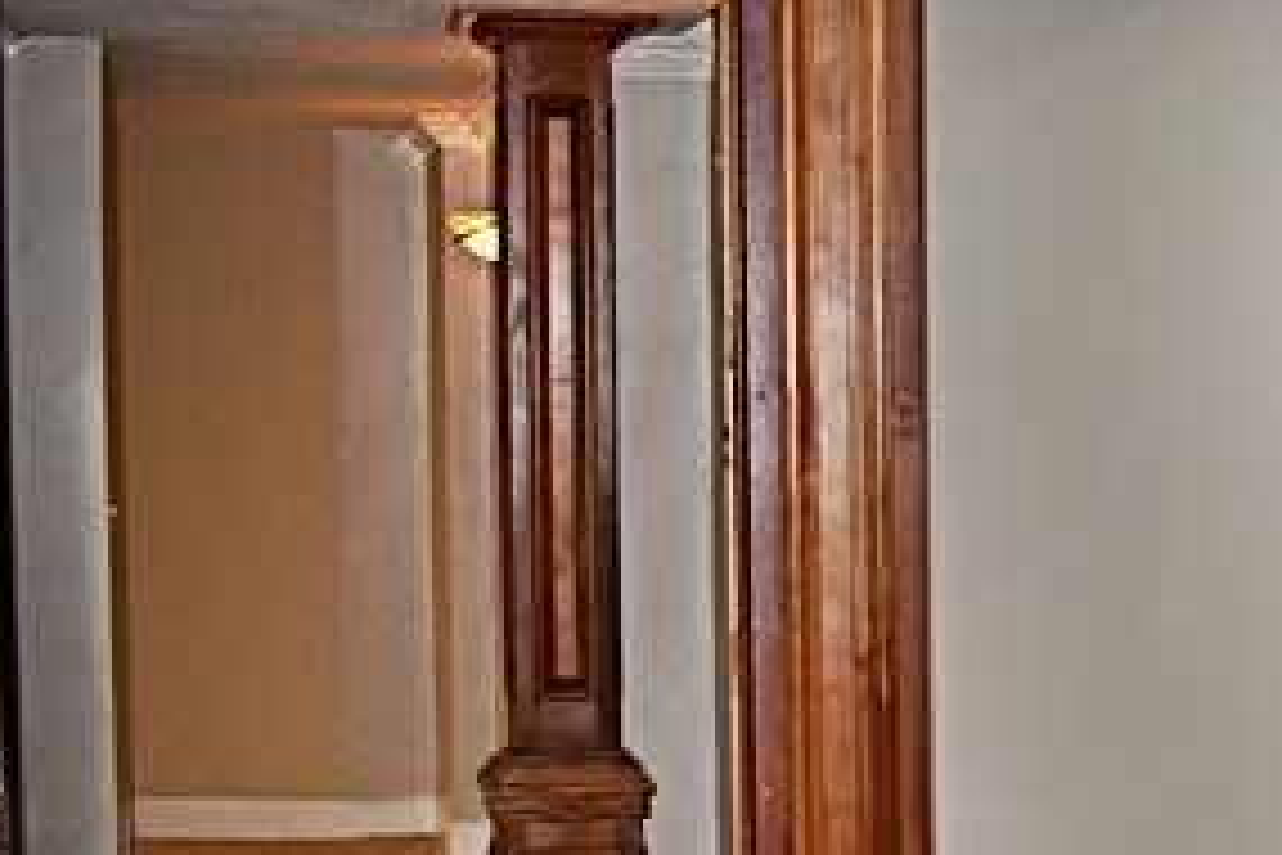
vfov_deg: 14.1
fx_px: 3454
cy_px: 556
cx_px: 2096
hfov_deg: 18.0
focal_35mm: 97
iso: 800
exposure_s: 1/200
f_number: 4
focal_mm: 18
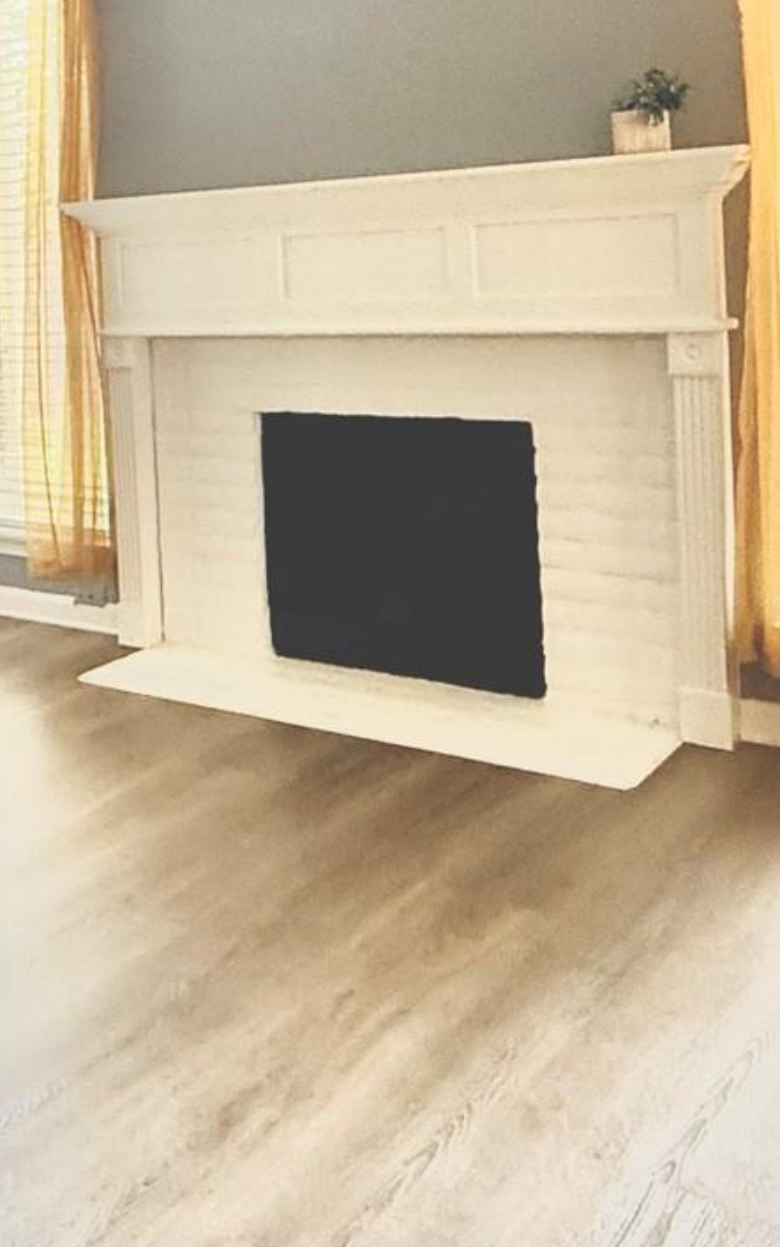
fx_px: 1462
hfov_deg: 24.9
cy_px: 326
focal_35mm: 43
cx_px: -298
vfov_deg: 44.8
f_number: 2.2
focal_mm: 2.22
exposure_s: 1/120
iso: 400
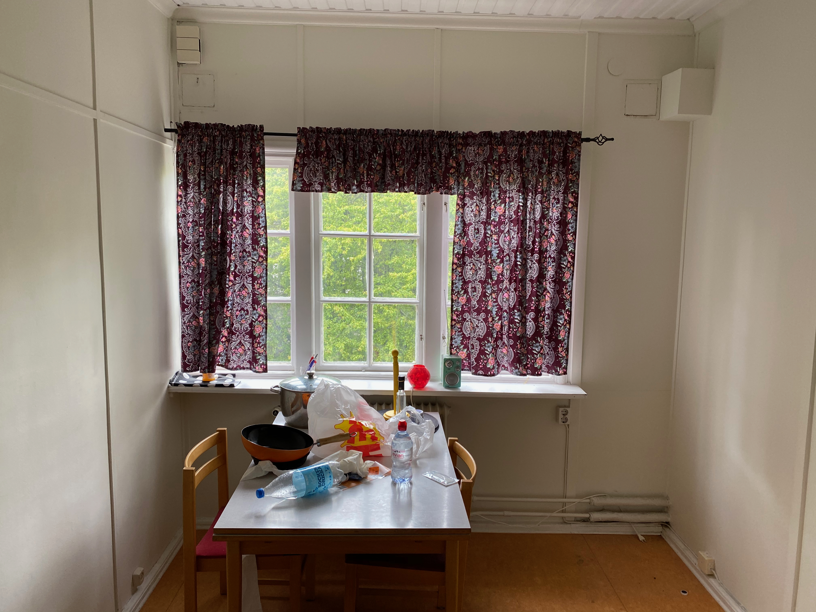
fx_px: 613
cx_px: 408
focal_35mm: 26
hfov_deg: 67.3
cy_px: 306
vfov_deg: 53.1
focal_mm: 4.25
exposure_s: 1/121
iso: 64
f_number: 1.8
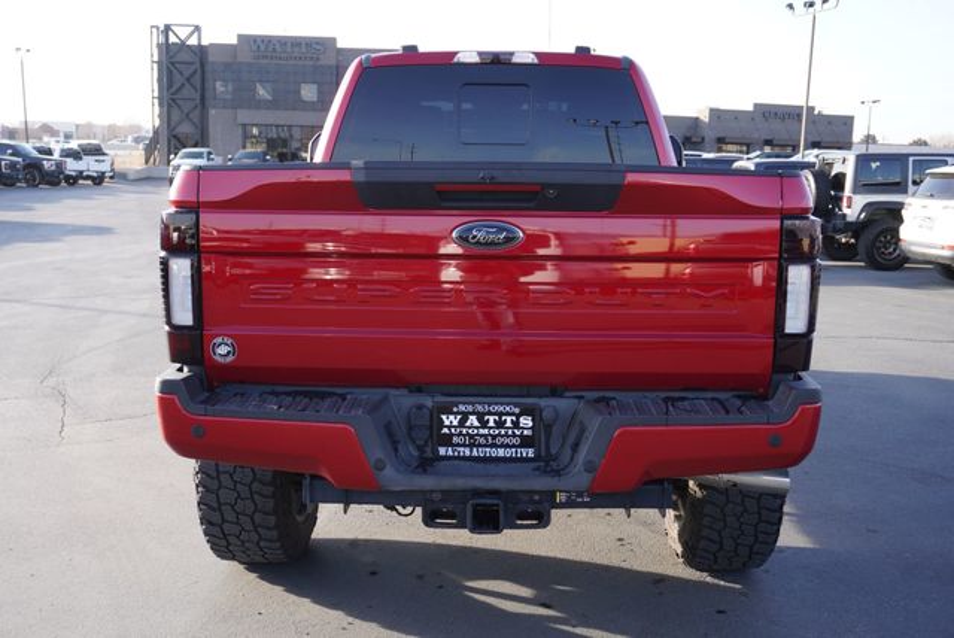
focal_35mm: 34
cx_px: 477
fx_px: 915
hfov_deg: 55.1
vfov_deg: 38.4
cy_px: 319
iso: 100
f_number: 5
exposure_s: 1/80
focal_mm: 23
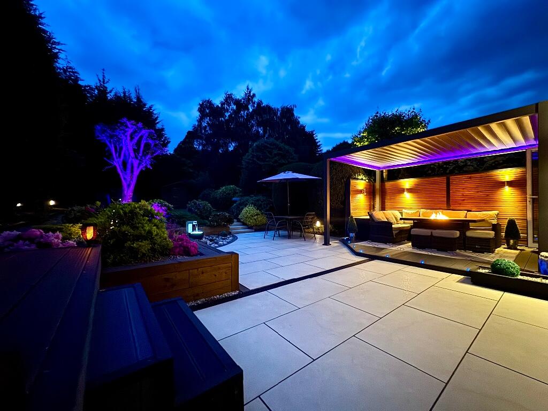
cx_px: 274
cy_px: 206
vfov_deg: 85.7
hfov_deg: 102.1
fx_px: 222
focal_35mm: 14
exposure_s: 1/13
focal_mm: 2.22
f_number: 2.2
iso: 1000
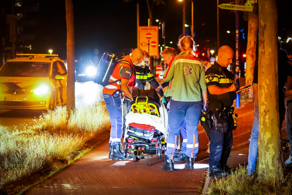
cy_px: 98
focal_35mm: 105
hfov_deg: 19.5
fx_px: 852
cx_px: 146
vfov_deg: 13.0
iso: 6400
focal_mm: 70
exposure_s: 1/50
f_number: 2.8
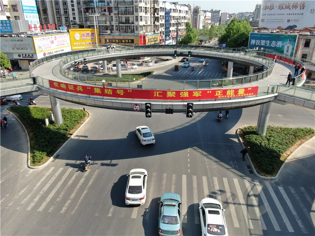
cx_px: 158
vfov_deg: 54.8
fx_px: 227
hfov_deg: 69.4
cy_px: 118
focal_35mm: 25
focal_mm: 4.48
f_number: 2.8
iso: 100
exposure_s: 1/640
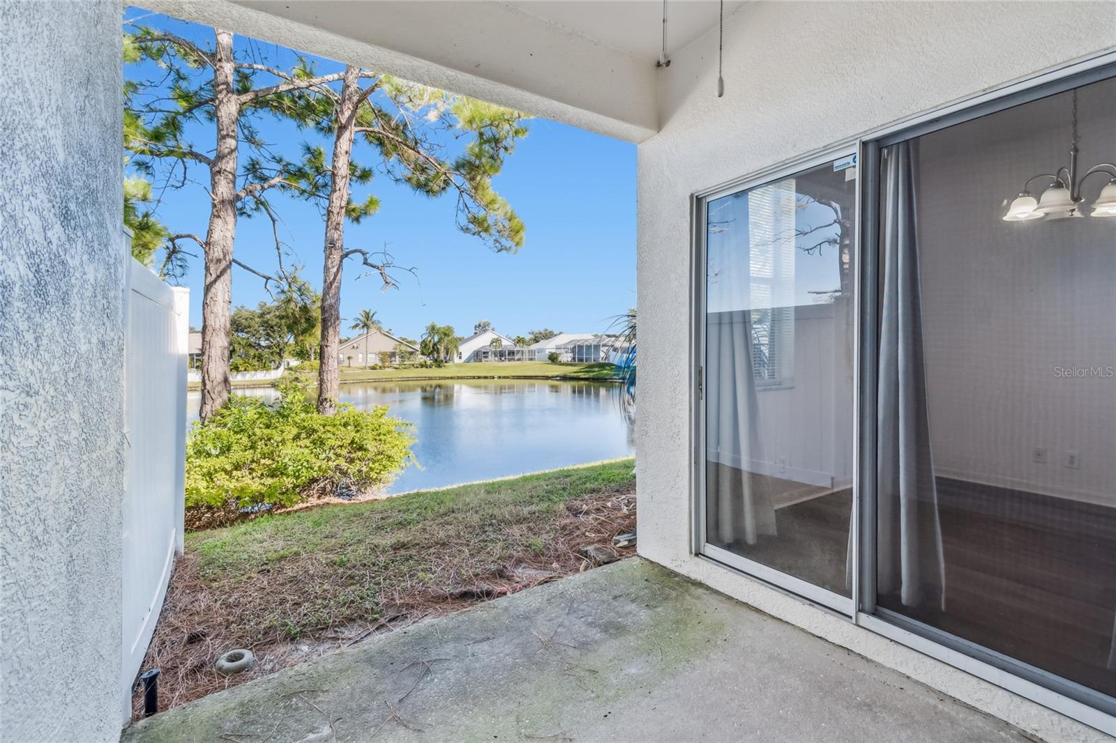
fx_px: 465
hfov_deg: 100.4
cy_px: 372
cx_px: 558
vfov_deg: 77.3
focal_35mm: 15
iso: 100
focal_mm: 10
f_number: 7.1
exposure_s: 1/250
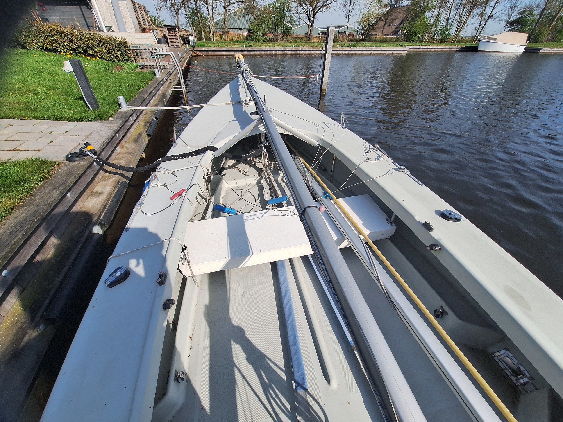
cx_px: 282
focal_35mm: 13
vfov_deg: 89.9
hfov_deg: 106.2
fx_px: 211
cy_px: 211
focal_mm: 1.74
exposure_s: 1/1647
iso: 40
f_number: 2.2
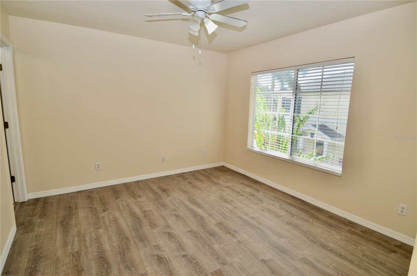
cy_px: 138
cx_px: 208
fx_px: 208
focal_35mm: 18
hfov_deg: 90.1
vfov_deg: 67.1
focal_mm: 12
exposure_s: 1/125
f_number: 5.6
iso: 180
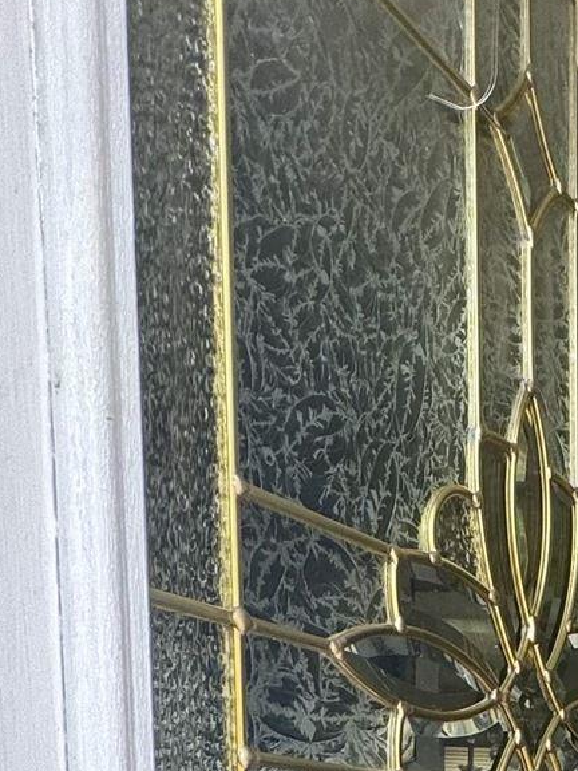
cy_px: 1011
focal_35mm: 56
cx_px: 848
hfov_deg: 22.0
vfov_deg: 28.1
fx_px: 1247
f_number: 2.2
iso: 50
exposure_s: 1/99
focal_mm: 2.22
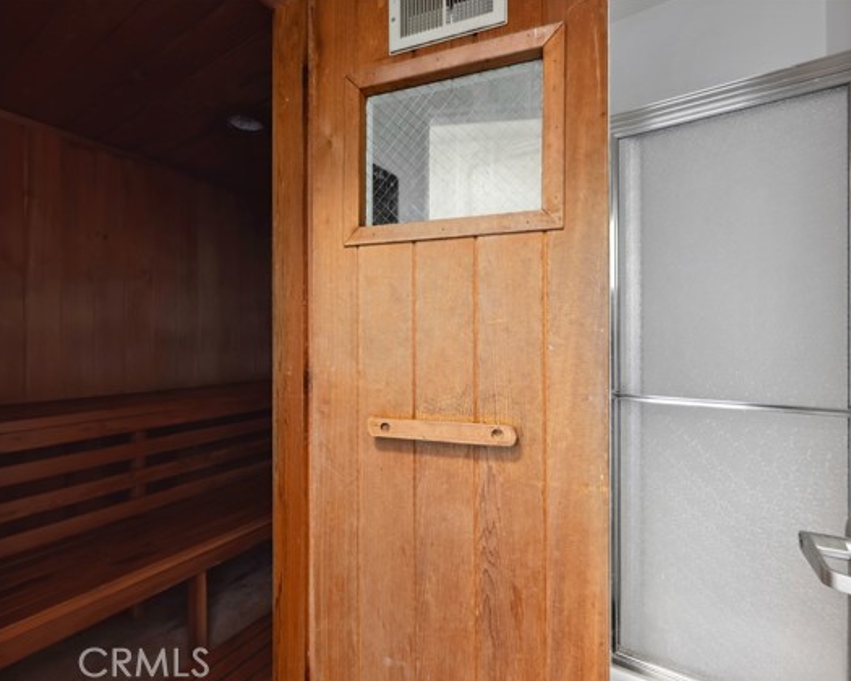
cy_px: 340
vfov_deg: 80.4
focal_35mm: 16
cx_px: 408
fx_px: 403
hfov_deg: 93.1
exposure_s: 1/1.67
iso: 100
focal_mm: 14
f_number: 9
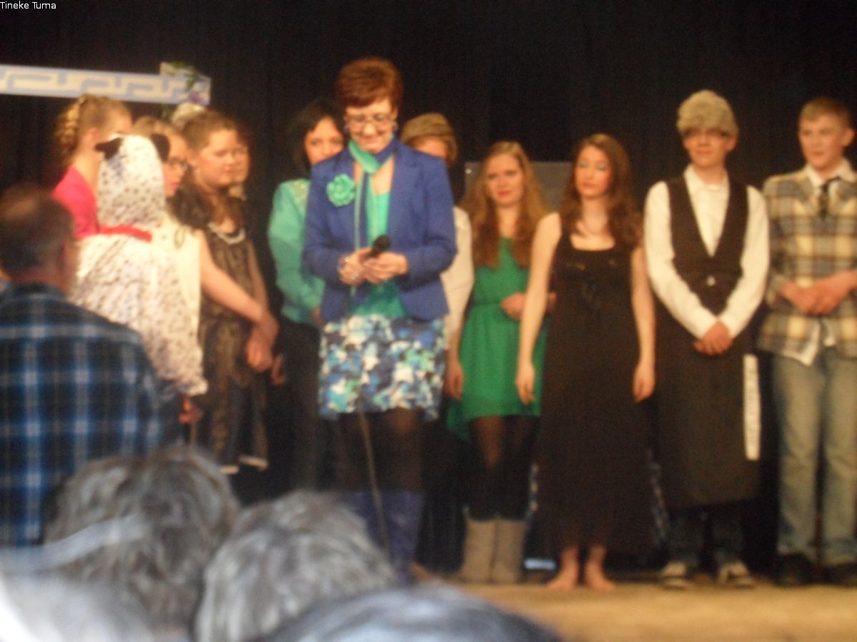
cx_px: 428
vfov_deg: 18.4
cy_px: 321
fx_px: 1981
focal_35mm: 80
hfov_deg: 24.4
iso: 640
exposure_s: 1/45
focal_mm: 13.2
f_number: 4.2
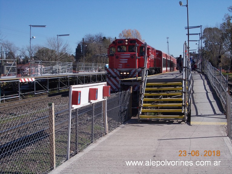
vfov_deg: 24.4
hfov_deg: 32.2
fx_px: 402
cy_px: 87
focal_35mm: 60
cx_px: 116
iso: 80
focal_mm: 8.5
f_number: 8
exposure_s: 1/250
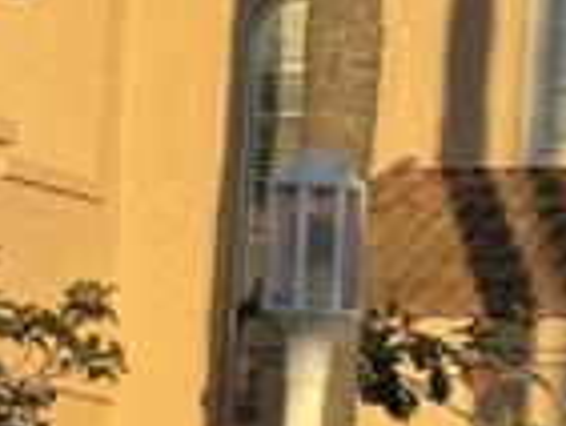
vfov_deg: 6.8
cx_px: 313
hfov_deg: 9.1
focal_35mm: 218
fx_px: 3568
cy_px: 374
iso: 64
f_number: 1.78
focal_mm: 6.76
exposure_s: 1/2717
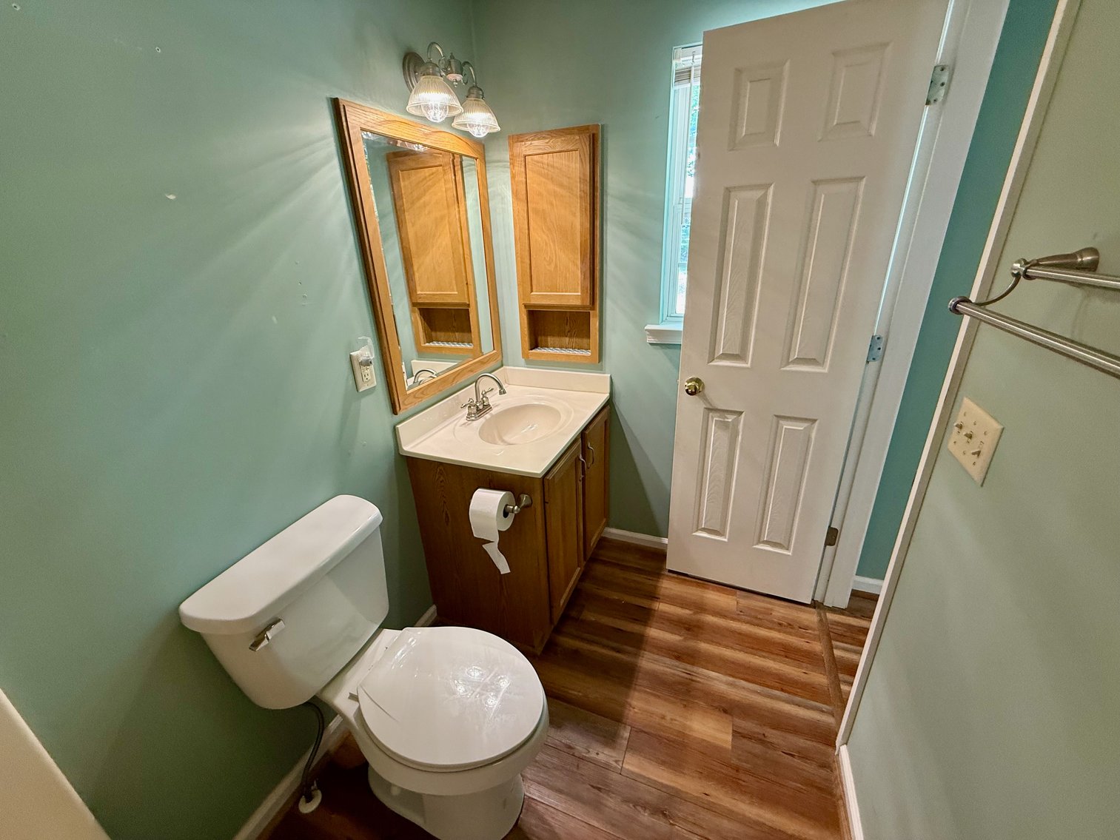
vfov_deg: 85.7
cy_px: 420
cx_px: 560
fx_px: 453
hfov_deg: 102.1
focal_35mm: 14
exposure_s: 1/60
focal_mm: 2.22
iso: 200
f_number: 2.2
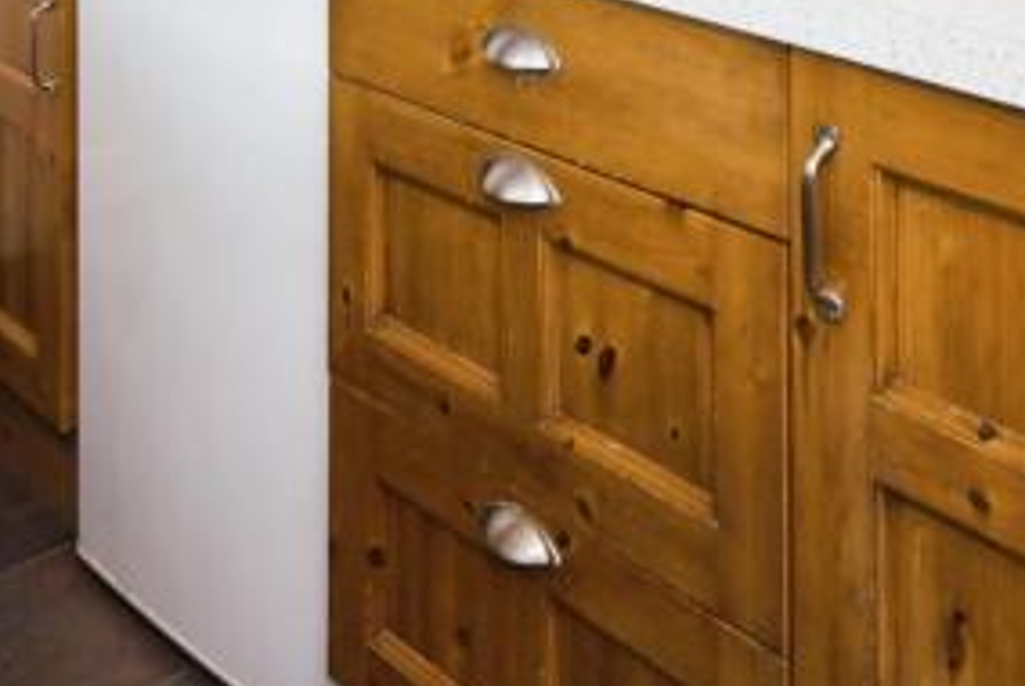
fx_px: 1539
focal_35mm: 54
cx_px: 805
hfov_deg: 35.7
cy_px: -374
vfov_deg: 20.9
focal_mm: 15
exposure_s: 1/60
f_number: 10
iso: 400
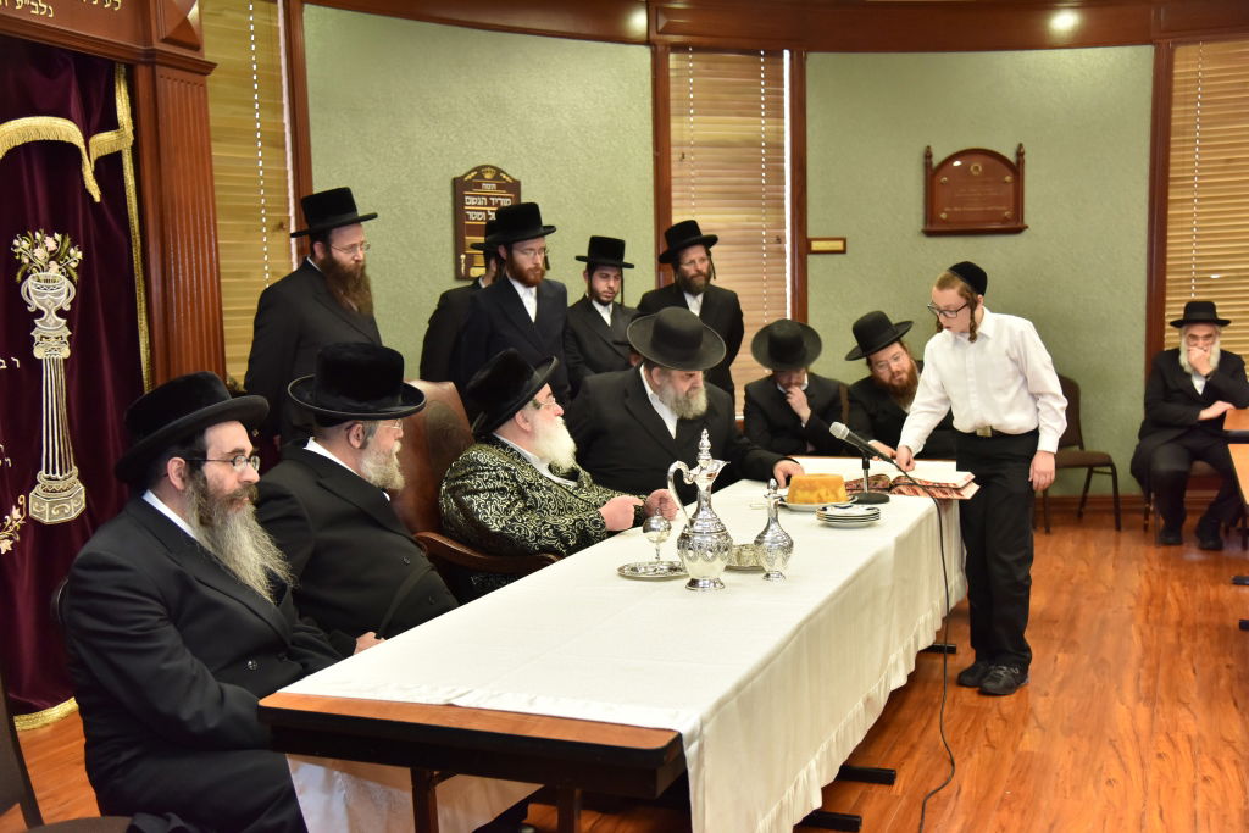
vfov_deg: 35.1
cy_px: 416
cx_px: 624
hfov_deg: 50.7
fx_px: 1318
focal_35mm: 38
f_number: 4
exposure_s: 1/160
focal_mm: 38
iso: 1600
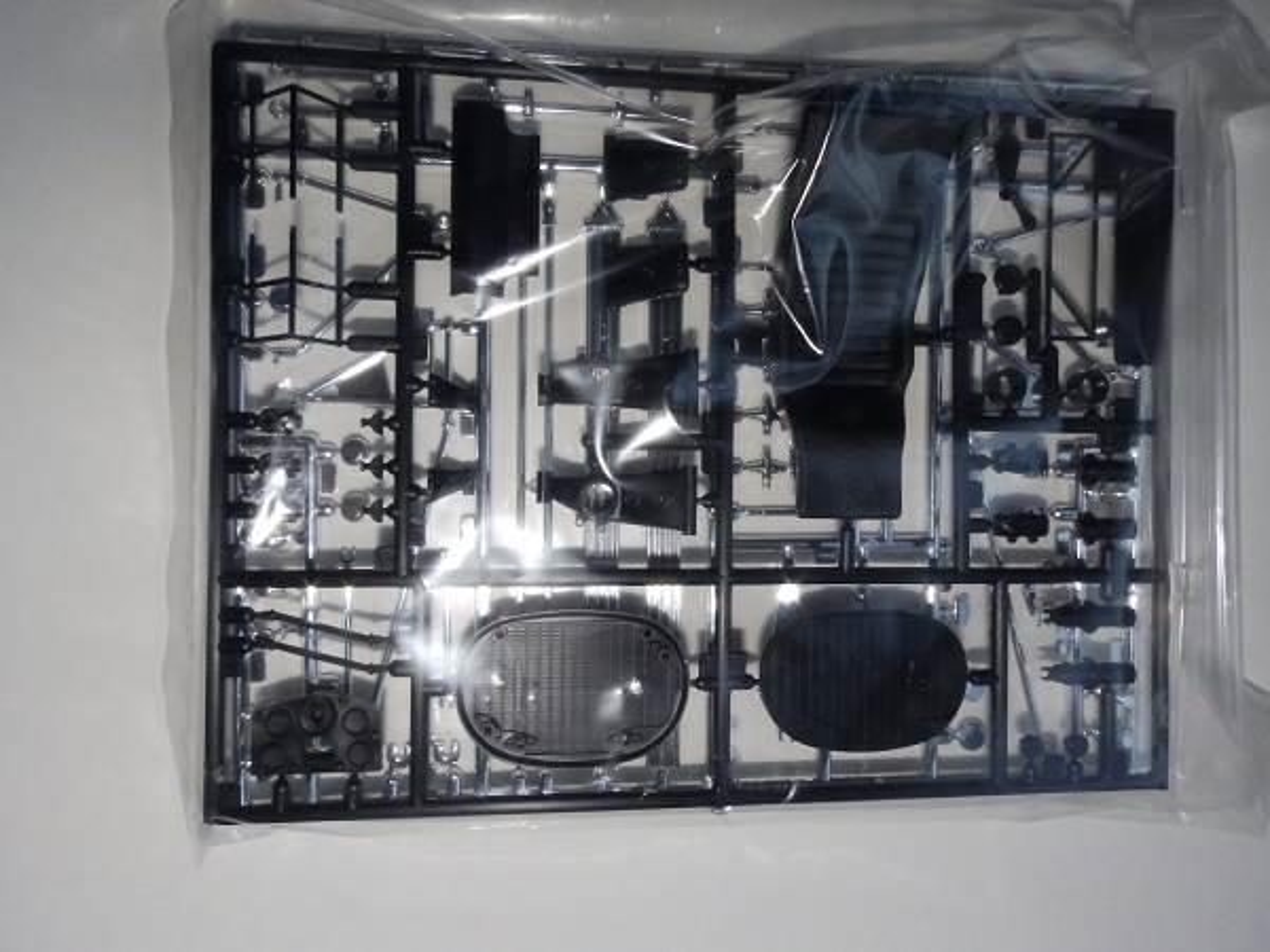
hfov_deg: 76.4
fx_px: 807
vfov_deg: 61.1
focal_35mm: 22
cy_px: 476
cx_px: 635
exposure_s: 1/30
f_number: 8.6
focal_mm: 4
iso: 400
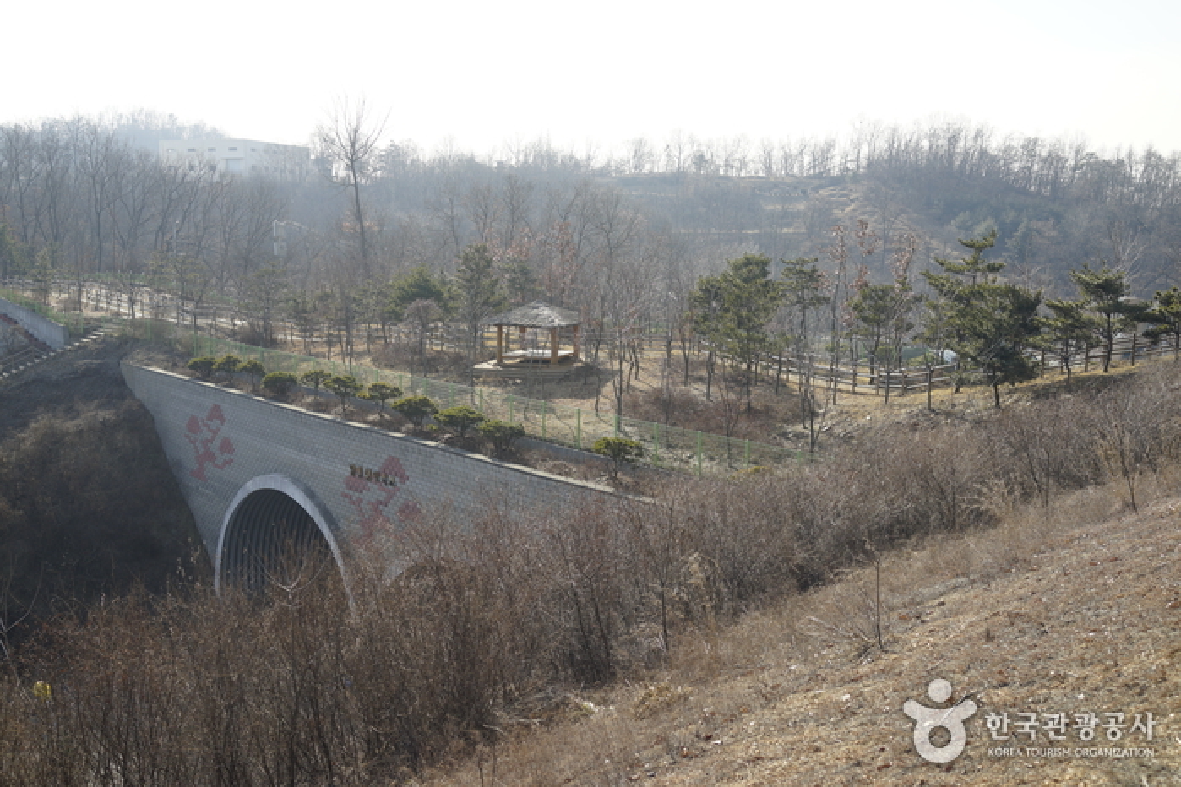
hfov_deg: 54.4
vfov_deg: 37.9
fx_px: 1148
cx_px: 590
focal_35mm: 35
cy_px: 394
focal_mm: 35
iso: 200
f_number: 4
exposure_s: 1/500
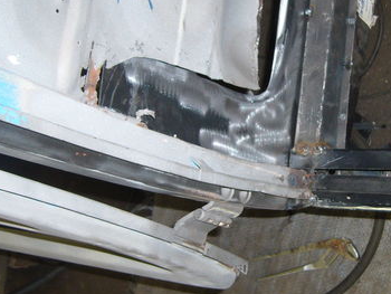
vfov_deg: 23.0
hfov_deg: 29.6
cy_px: 148
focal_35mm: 64
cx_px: 309
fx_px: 723
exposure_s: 1/30
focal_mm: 5.8
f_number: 2.8
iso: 125
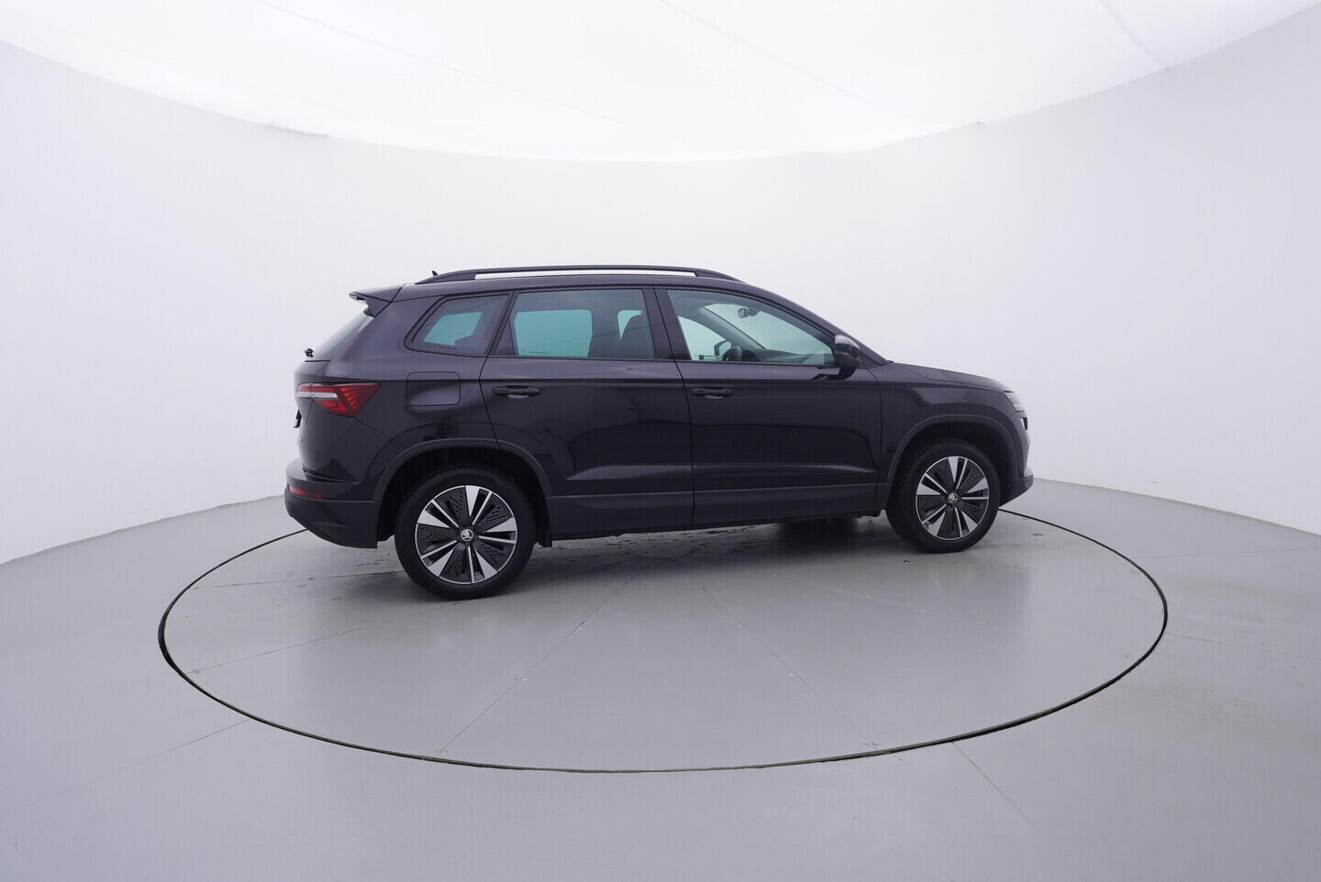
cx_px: 660
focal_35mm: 22
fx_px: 826
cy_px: 441
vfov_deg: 56.2
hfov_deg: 77.3
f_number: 5
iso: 200
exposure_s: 1/80
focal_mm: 15
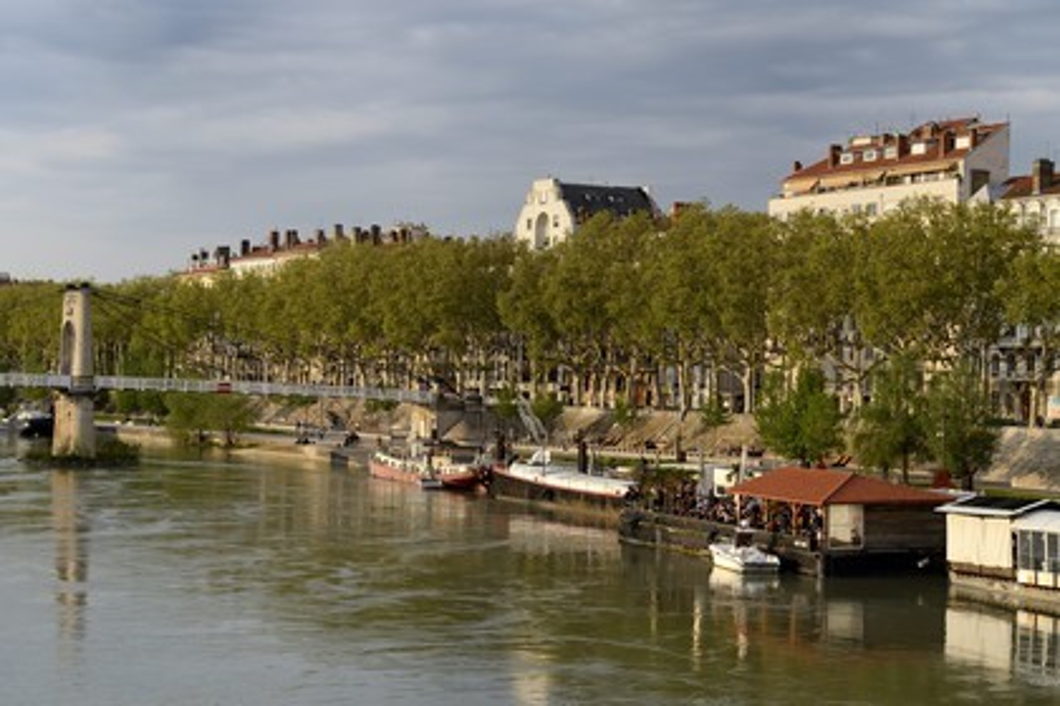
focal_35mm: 70
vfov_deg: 19.5
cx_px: 530
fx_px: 2061
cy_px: 353
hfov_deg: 28.8
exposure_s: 1/250
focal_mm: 70
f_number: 8
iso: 200
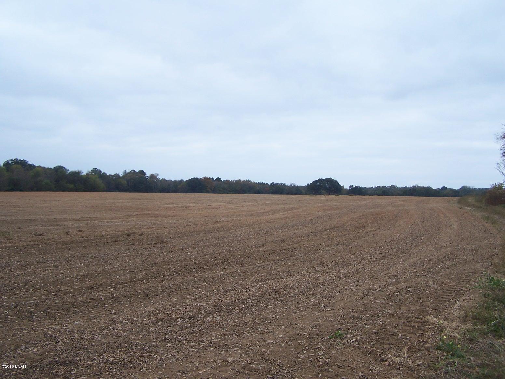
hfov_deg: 49.0
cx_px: 252
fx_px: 554
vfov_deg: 37.7
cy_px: 190
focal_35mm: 38
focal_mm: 6.3
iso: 80
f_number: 2.8
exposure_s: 1/750
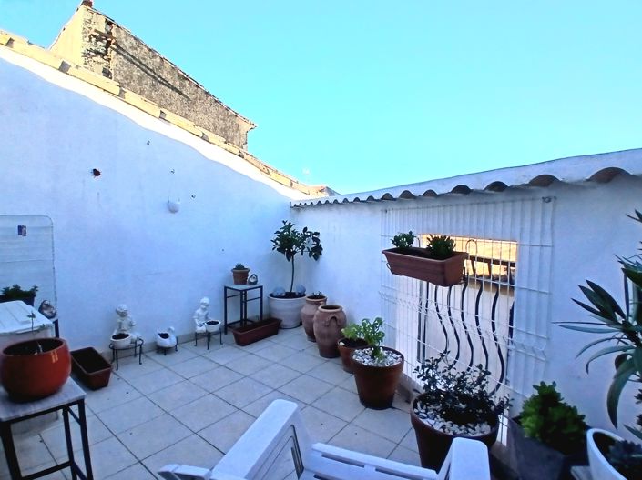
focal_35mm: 17
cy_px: 240
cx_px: 321
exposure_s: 1/833
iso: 50
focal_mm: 1.4
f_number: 2.2
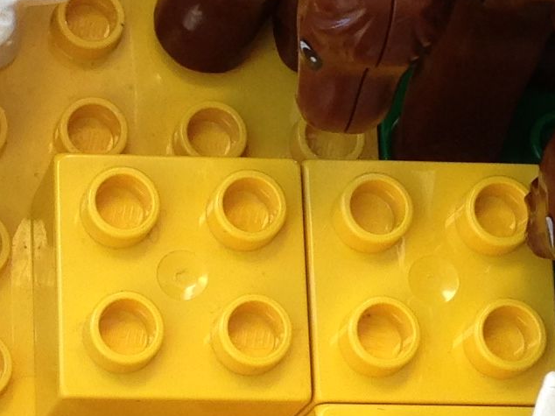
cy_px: 294
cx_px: -15
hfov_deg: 11.5
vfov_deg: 8.7
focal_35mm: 170
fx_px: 2725
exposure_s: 1/60
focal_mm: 4.13
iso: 50
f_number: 2.4
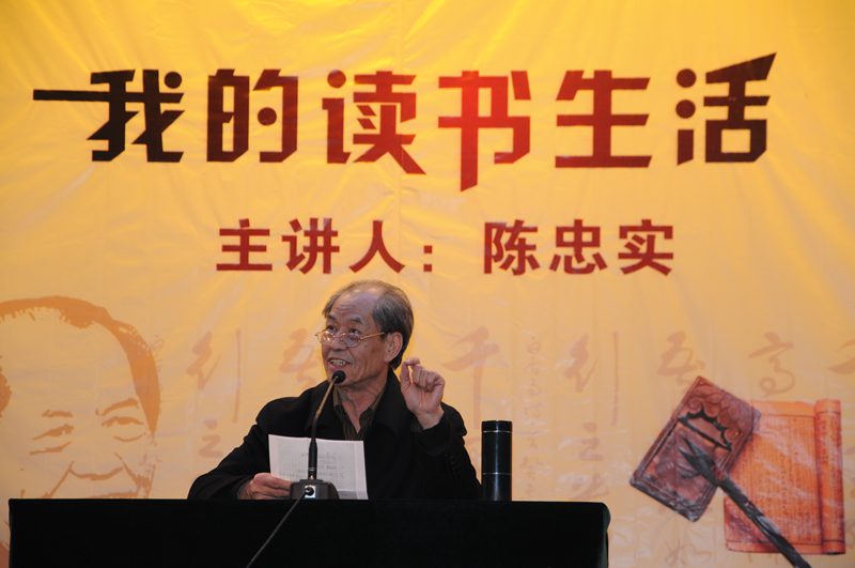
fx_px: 3202
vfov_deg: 10.1
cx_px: 428
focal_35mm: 135
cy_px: 284
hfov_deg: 15.2
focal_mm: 90
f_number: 5.6
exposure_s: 1/80
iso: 500
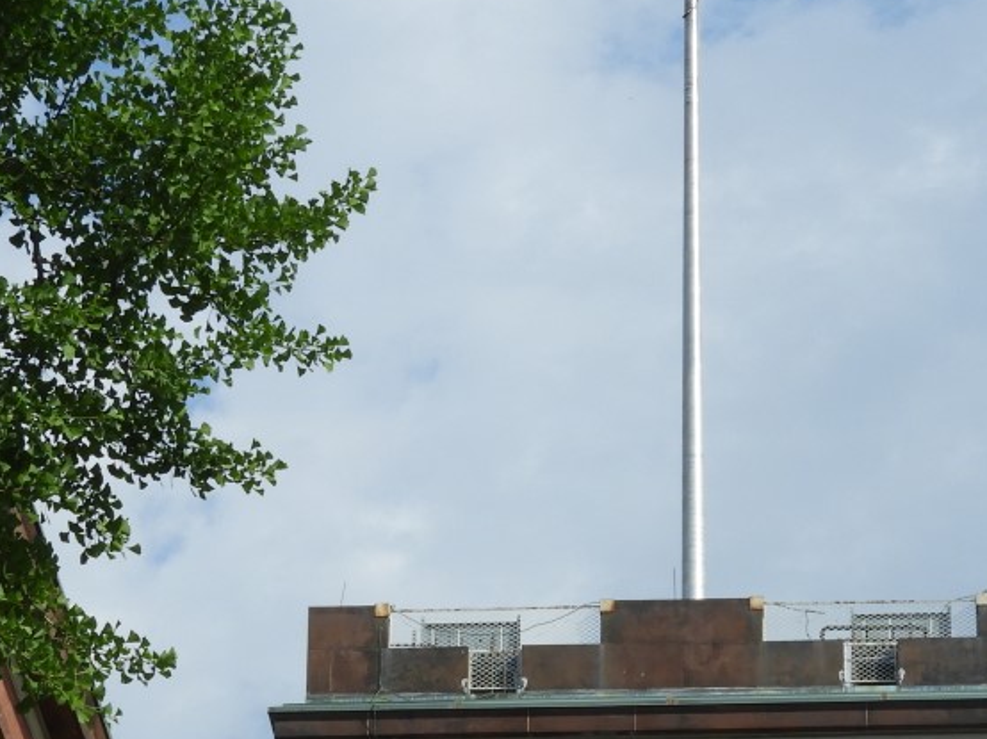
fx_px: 5187
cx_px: 581
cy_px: 508
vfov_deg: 8.1
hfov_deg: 10.9
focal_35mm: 182
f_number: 4.5
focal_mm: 12.5
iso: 100
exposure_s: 1/800
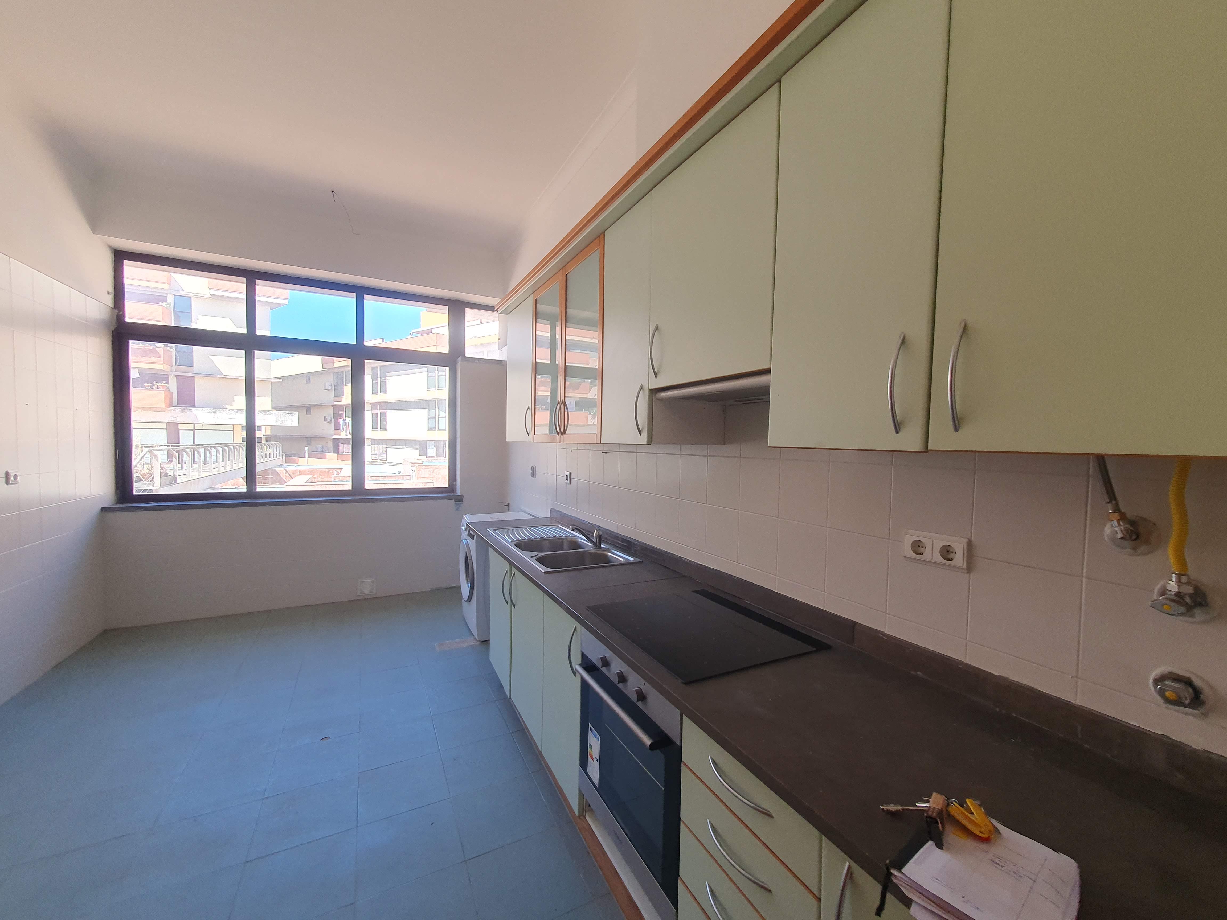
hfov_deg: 106.2
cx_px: 614
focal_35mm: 13
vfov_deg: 89.9
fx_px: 461
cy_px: 460
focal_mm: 1.8
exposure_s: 1/100
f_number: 2.2
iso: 64
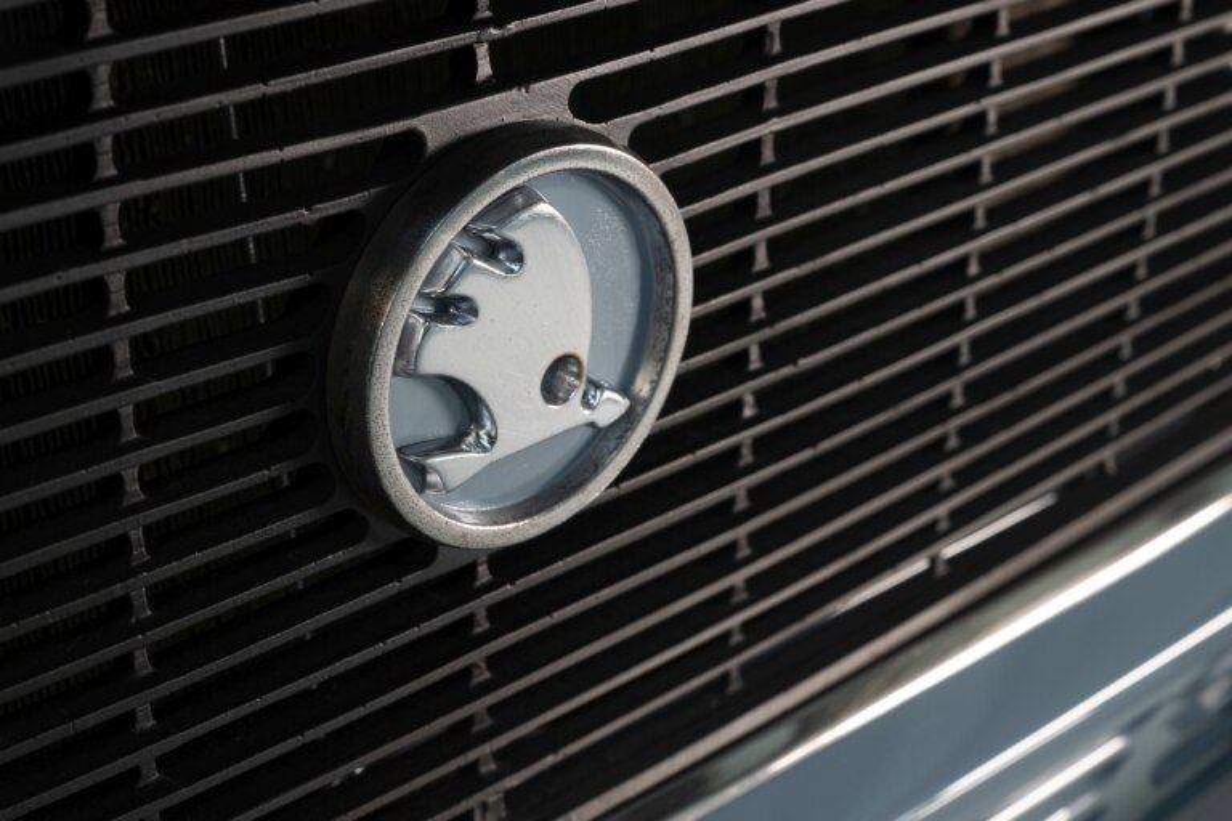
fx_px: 2395
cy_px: 410
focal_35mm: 70
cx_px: 616
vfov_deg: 19.5
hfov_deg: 28.8
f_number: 14
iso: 100
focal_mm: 70
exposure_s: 1/2
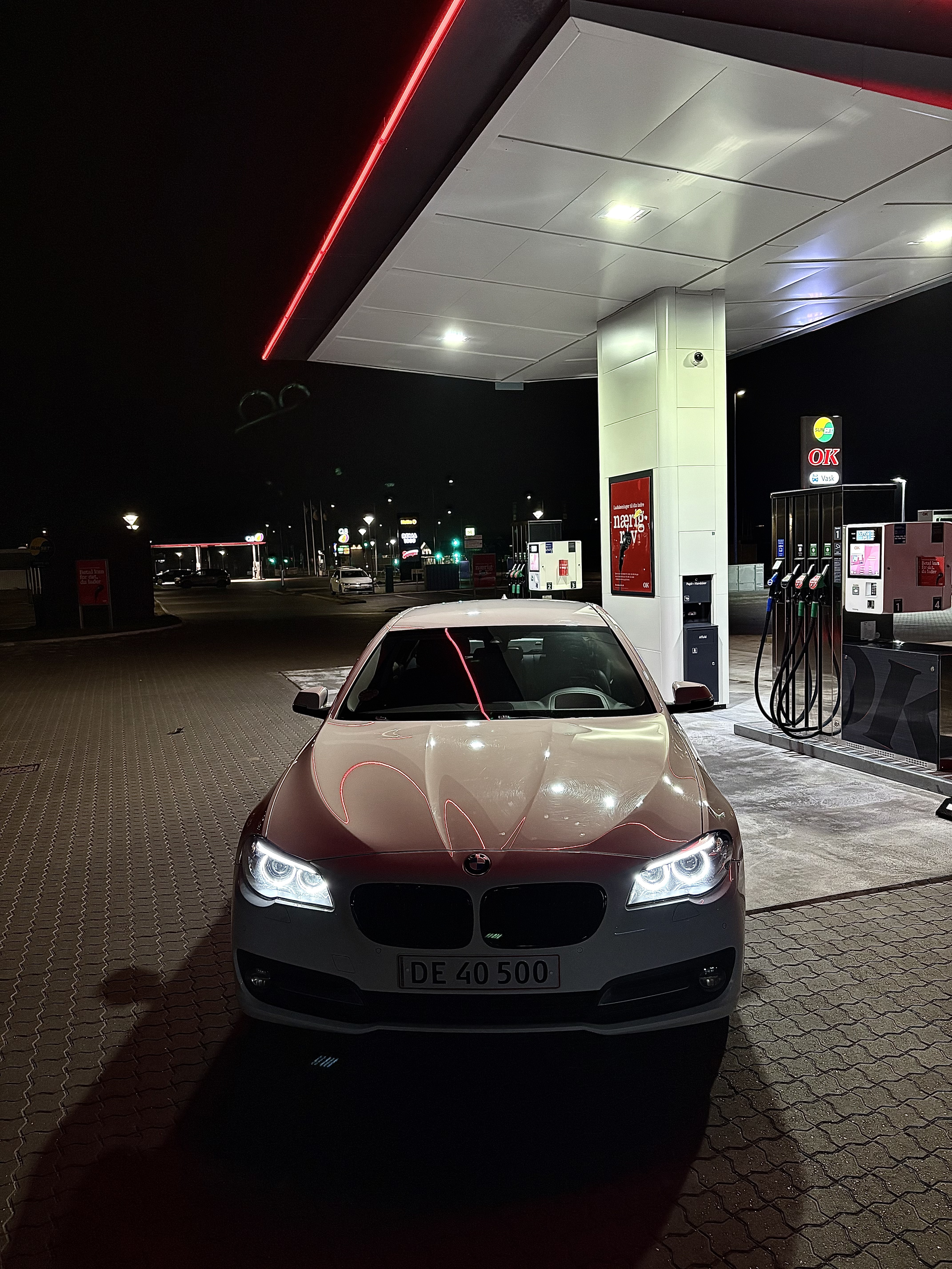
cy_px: 634
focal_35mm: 26
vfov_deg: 67.3
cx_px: 476
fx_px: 953
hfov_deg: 53.1
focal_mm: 5.96
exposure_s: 1/50
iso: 320
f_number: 1.6
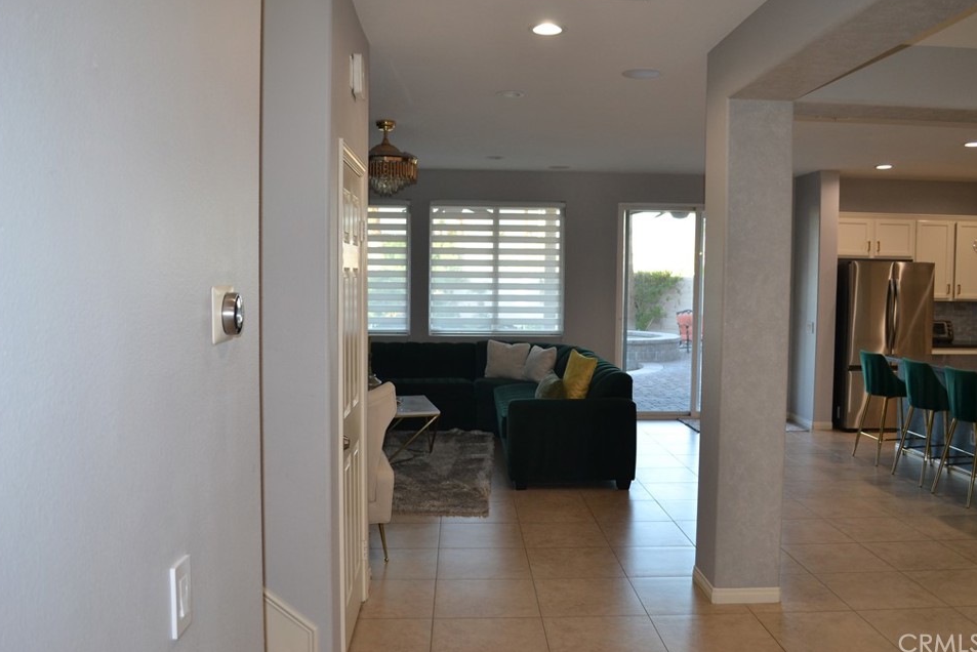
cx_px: 512
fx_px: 787
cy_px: 308
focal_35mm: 29
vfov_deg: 45.0
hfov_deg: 63.6
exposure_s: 1/60
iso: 400
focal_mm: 18
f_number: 4
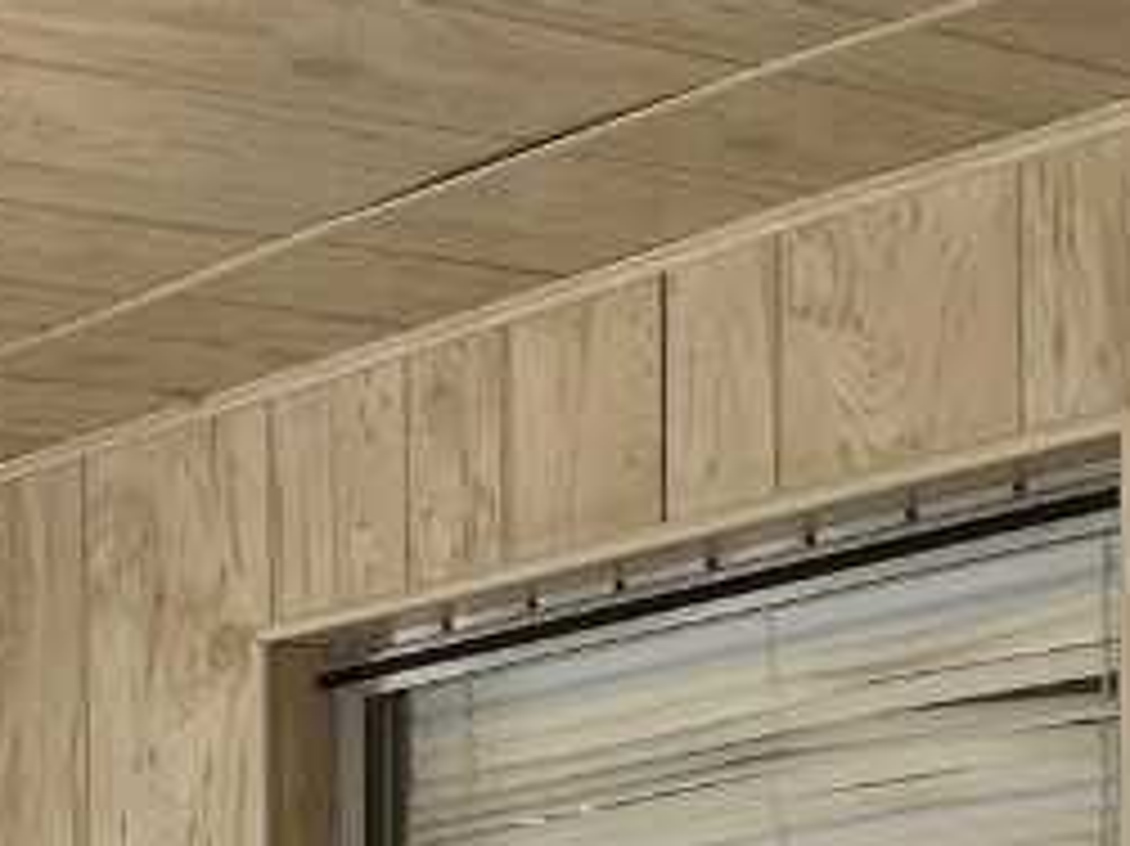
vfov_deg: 12.7
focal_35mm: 102
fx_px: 3328
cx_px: -752
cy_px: 1674
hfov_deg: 16.8
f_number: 1.6
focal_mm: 5.1
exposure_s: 1/121
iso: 50
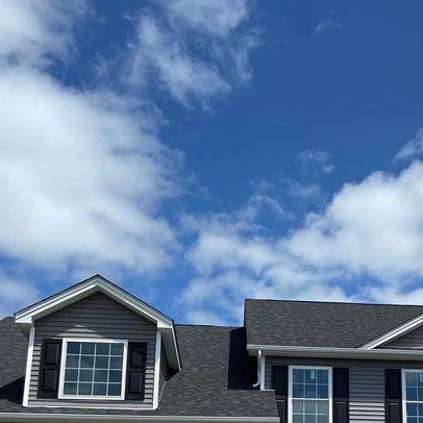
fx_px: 802
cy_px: 392
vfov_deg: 28.3
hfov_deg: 29.0
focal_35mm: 58
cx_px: 330
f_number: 1.8
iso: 32
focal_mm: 4.25
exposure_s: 1/4115
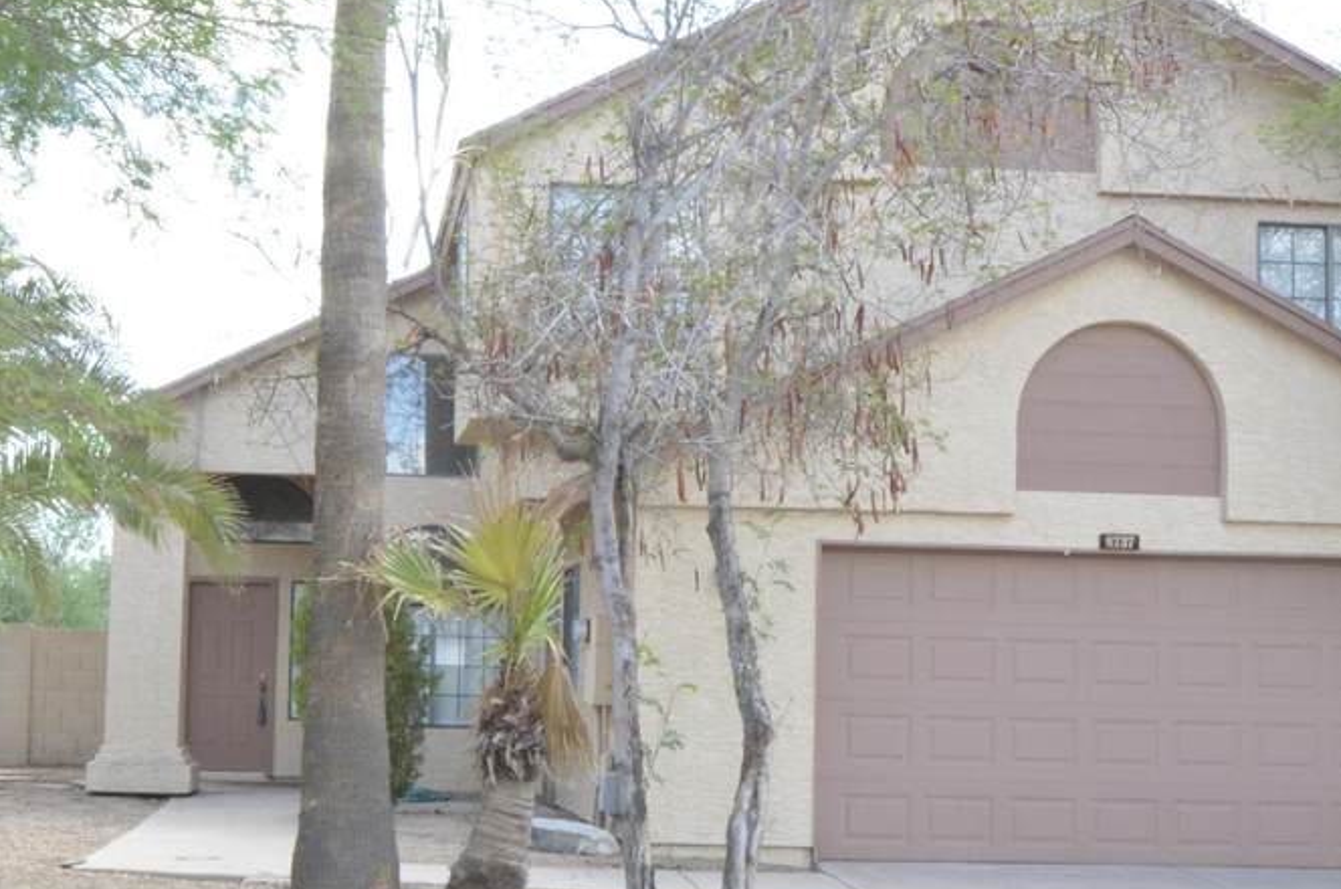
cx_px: 483
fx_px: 2043
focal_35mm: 55
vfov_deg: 24.5
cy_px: 475
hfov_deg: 36.1
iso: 1600
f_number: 20
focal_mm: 19
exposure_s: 1/80
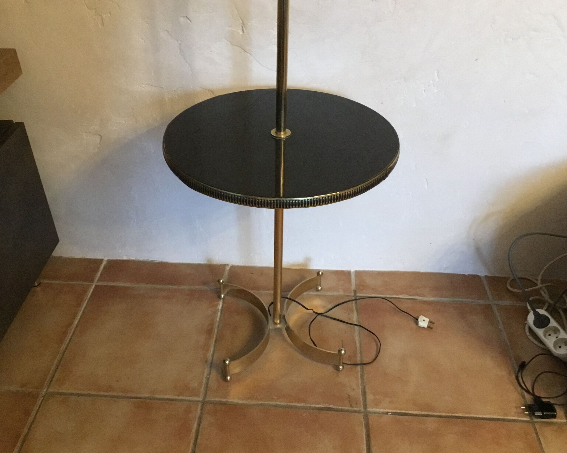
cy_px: 229
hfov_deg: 54.2
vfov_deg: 44.5
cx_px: 260
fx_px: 554
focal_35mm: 33
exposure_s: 1/25
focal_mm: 3.3
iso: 200
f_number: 2.4
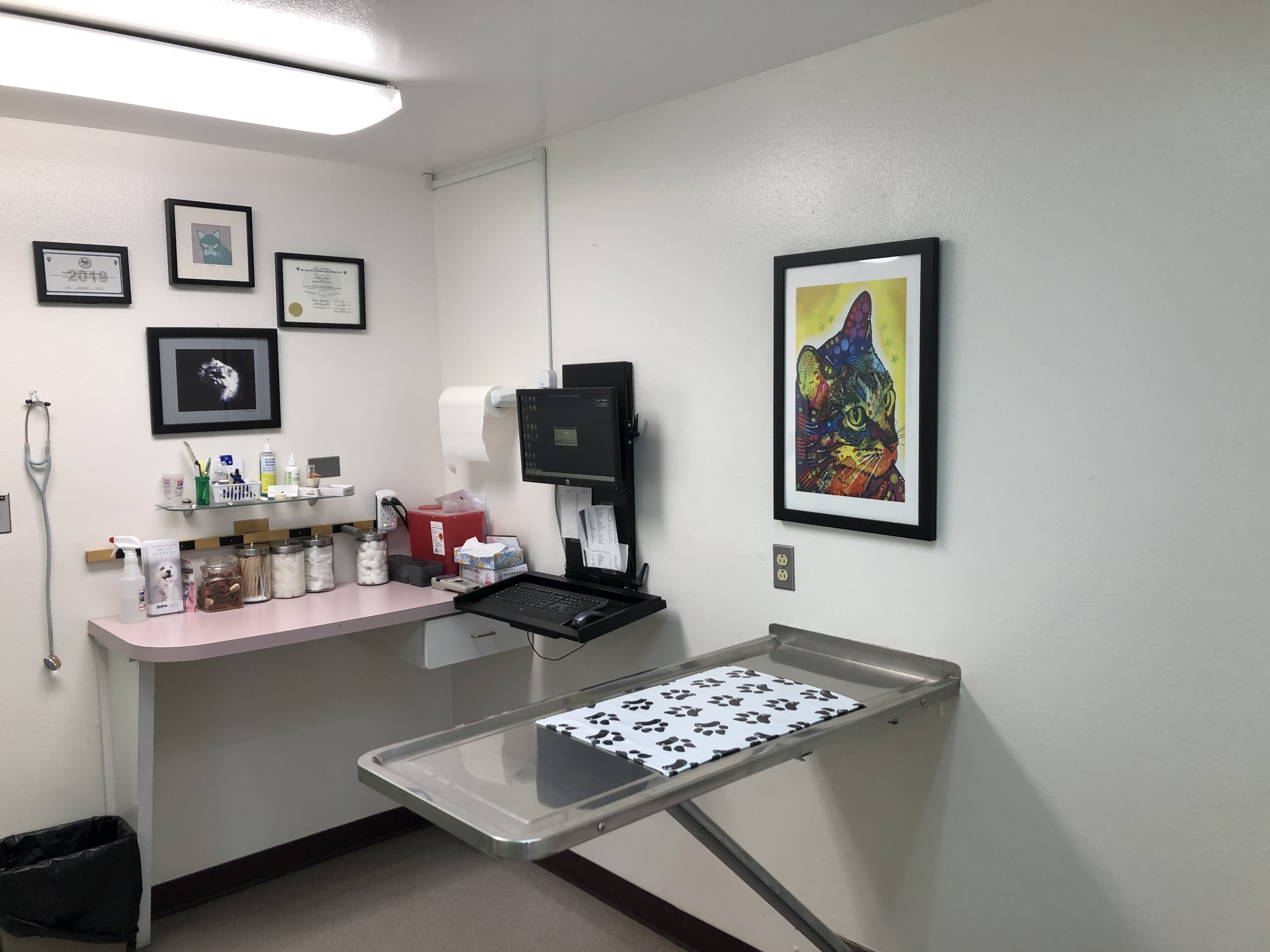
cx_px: 635
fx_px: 1027
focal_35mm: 28
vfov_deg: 49.7
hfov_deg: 63.4
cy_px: 476
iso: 25
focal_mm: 3.99
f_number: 1.8
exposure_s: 1/40
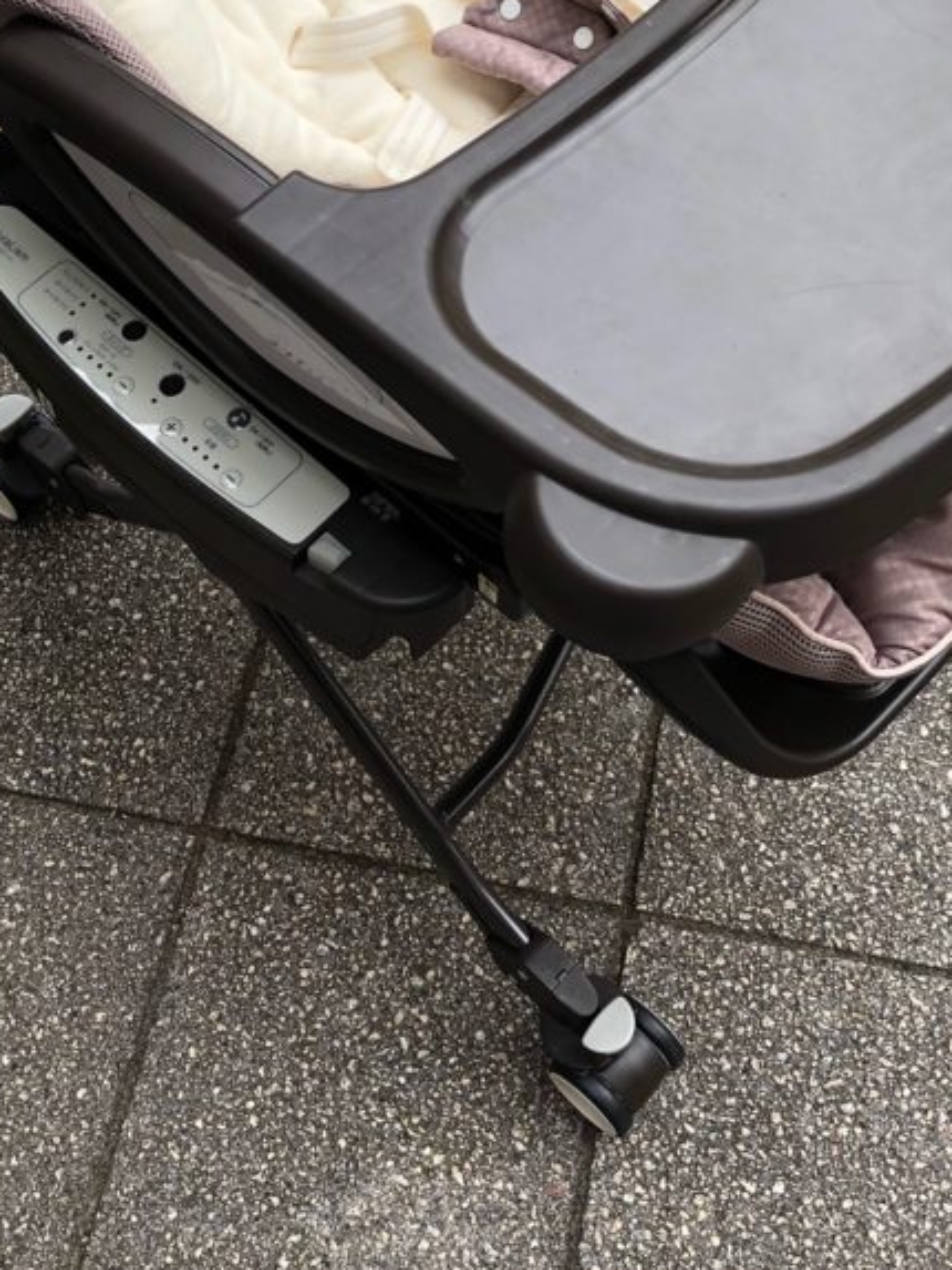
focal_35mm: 50
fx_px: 1833
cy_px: 310
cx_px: 507
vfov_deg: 37.2
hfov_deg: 29.1
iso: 20
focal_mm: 3.99
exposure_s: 1/274
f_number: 1.8
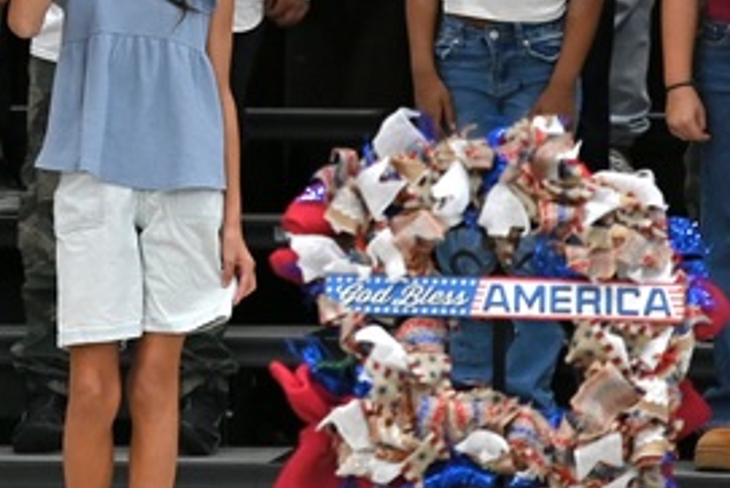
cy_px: -69
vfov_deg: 4.3
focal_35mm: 317
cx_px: 132
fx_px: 6431
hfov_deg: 6.5
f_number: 1.7
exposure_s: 1/200
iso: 320
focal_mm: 56
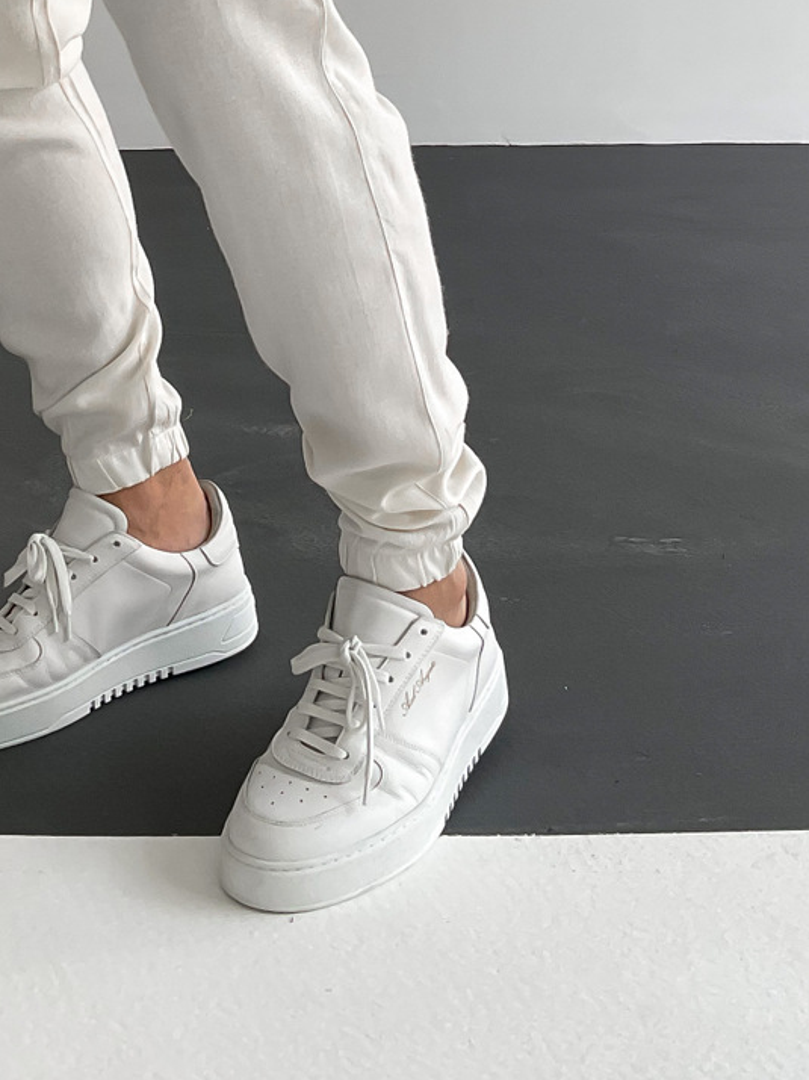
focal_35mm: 65
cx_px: 218
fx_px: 2027
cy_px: -32
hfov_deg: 22.4
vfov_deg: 27.8
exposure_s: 1/120
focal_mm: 3
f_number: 1.8
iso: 32
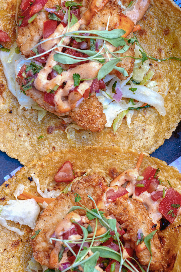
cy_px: 136
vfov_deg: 10.3
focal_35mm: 200
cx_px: 90
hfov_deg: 6.9
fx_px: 1508
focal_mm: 200
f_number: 9
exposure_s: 1/20
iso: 125
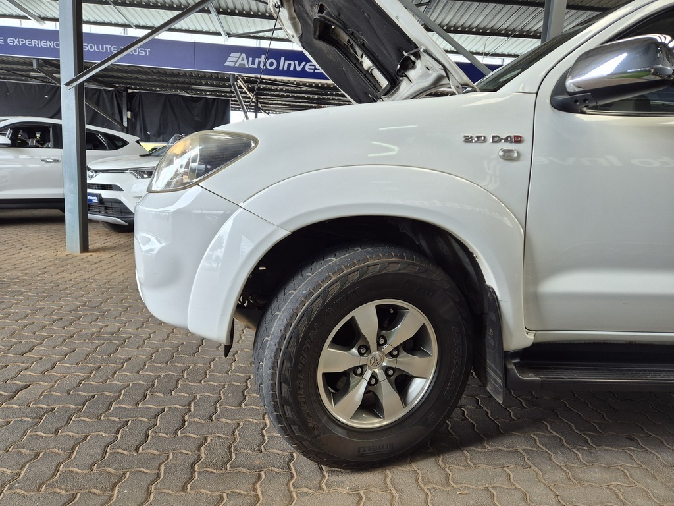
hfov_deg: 73.9
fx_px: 448
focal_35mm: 23
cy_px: 253
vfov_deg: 58.9
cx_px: 337
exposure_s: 1/180
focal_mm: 5.4
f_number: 1.8
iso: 40
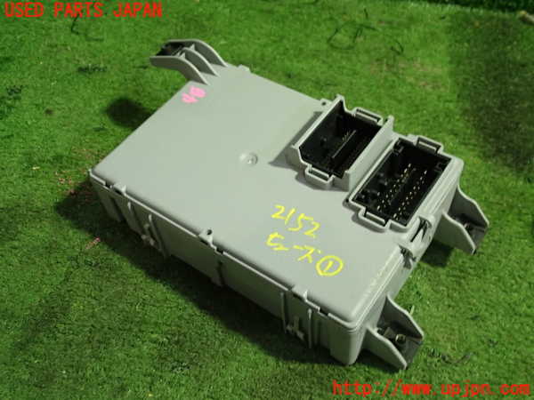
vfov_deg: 37.7
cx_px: 267
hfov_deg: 49.0
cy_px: 200
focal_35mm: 38
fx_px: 586
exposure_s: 1/40
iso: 400
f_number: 2.7
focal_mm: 6.83
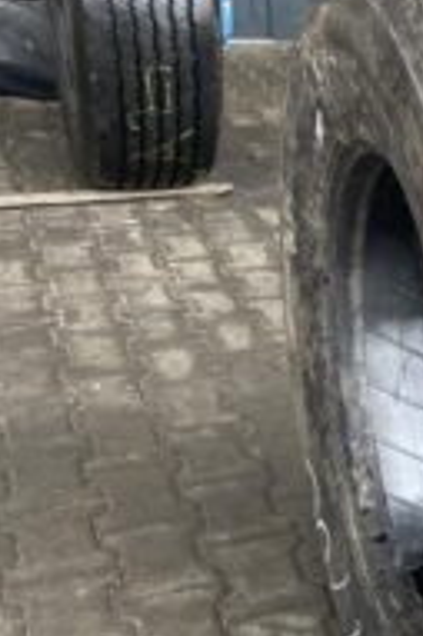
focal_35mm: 61
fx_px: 1077
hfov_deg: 19.5
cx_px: 630
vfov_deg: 32.8
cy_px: 385
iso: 64
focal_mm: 4.25
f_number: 1.8
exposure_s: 1/100
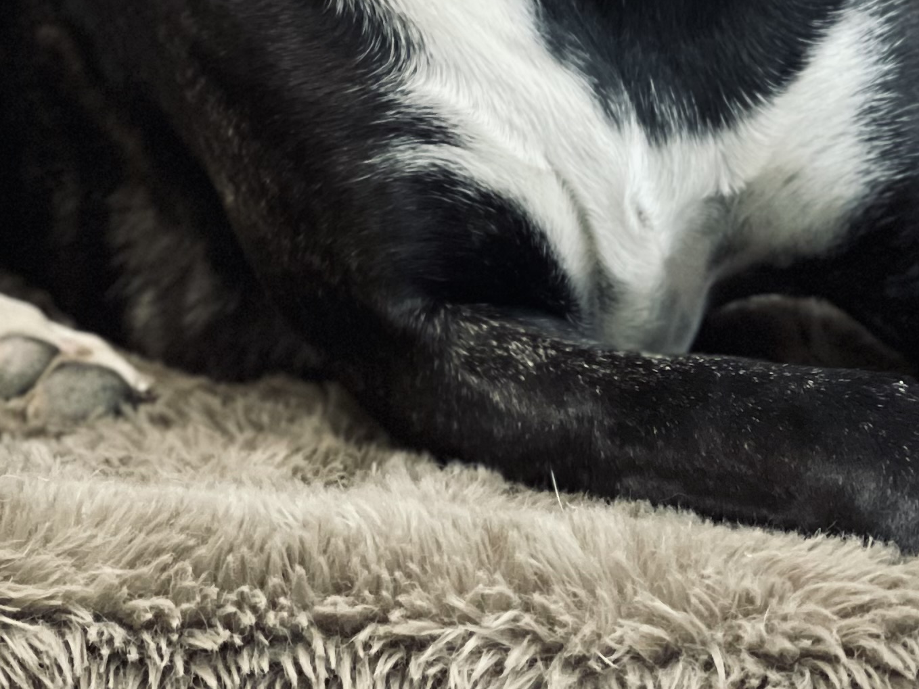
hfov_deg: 10.4
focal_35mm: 190
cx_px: 271
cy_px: -217
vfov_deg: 7.7
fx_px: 5045
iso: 320
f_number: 2.2
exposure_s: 1/30
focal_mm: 7.5
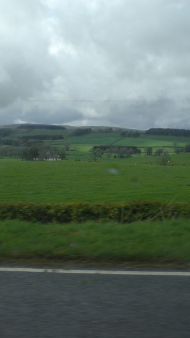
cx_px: 67
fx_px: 501
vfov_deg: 37.2
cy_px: 170
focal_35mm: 56
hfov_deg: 21.4
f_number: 3.1
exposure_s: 1/500
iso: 50
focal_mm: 6.3
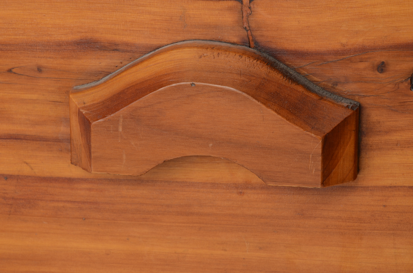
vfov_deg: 8.7
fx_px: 1803
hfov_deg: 13.1
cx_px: 206
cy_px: 136
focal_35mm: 158
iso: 200
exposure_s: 1/125
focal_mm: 105
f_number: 13
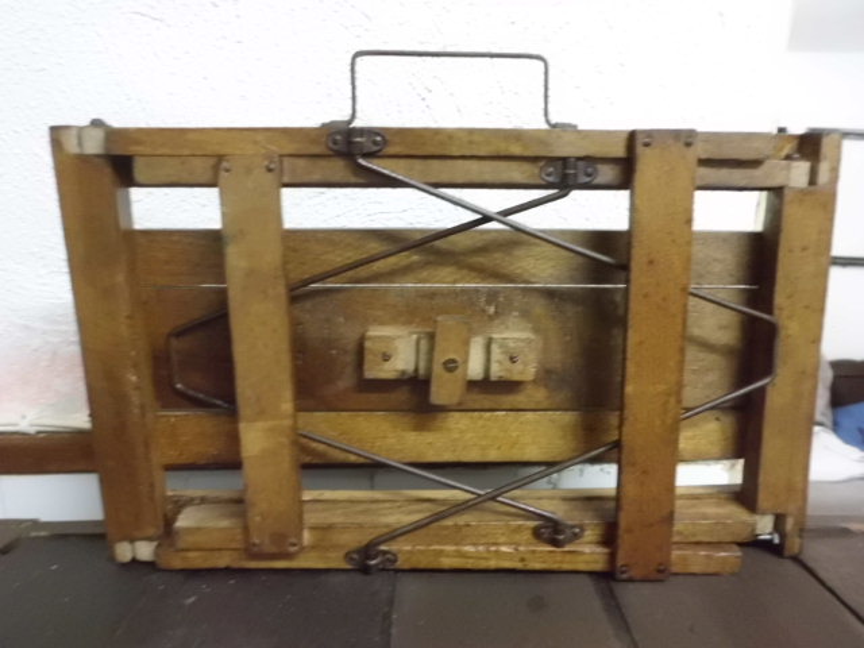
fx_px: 649
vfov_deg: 53.1
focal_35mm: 26
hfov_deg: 67.3
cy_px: 324
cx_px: 432
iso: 800
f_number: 3.2
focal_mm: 4.6
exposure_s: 1/13
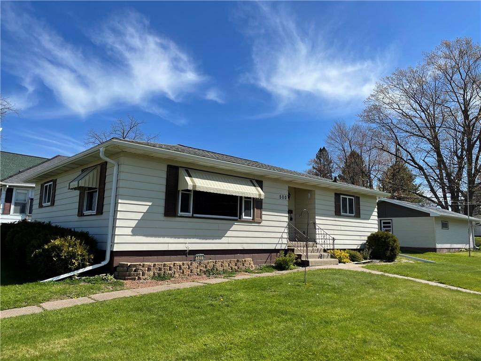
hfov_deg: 67.3
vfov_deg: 53.1
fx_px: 361
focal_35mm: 26
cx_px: 240
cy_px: 180
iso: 32
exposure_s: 1/3731
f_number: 1.6
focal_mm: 4.2
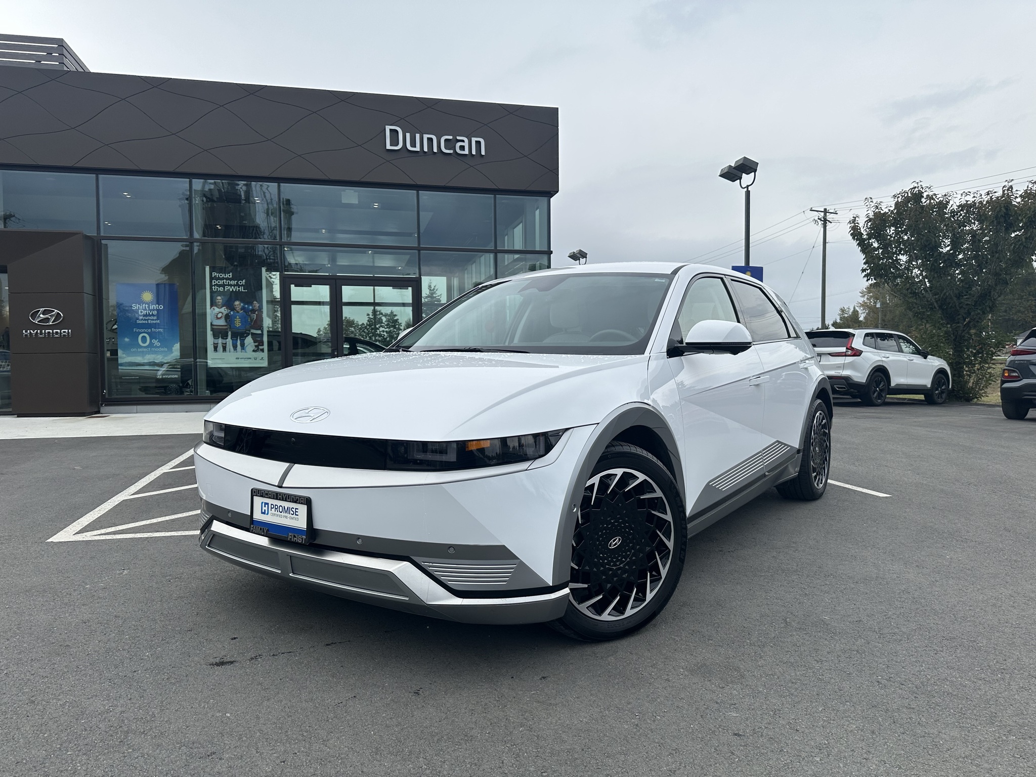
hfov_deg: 71.6
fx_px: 718
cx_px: 518
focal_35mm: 24
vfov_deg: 56.8
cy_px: 388
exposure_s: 1/1721
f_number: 1.78
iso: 80
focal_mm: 6.86
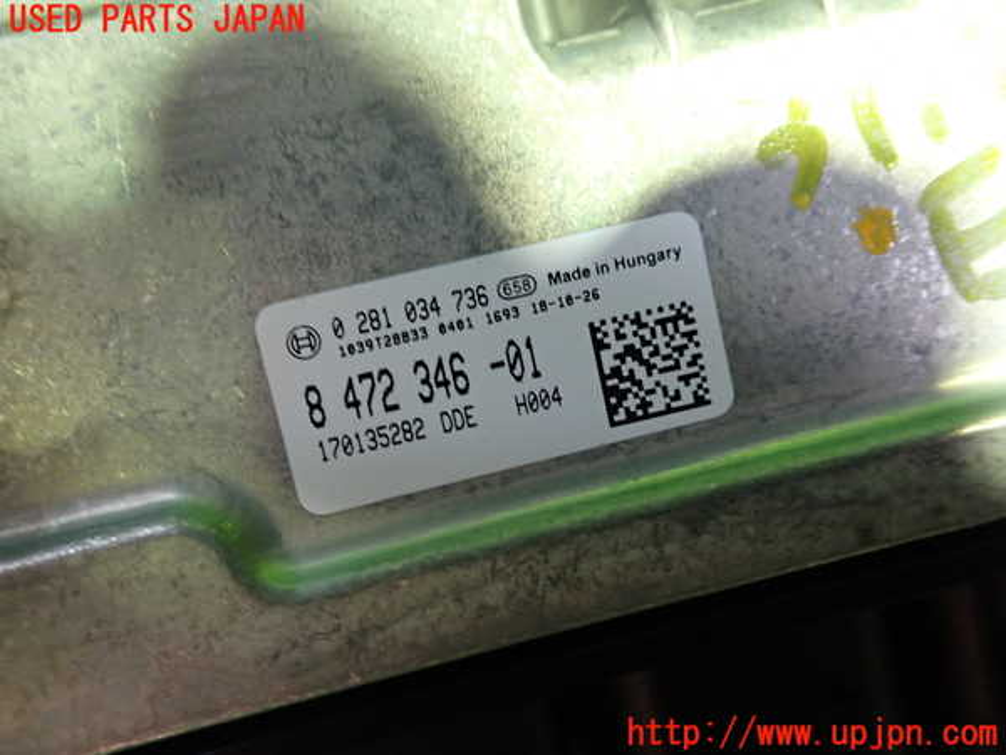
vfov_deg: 46.8
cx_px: 503
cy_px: 378
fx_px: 872
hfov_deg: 60.0
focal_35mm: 30
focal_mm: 5.4
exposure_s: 1/30
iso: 400
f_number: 2.3
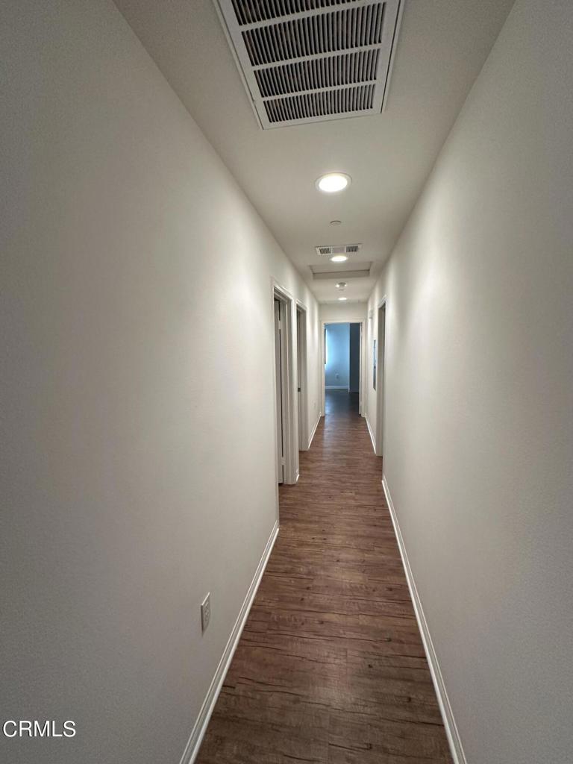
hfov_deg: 85.7
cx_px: 286
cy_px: 382
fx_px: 309
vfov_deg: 102.1
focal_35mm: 14
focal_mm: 2.22
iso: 250
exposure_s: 1/120
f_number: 2.2
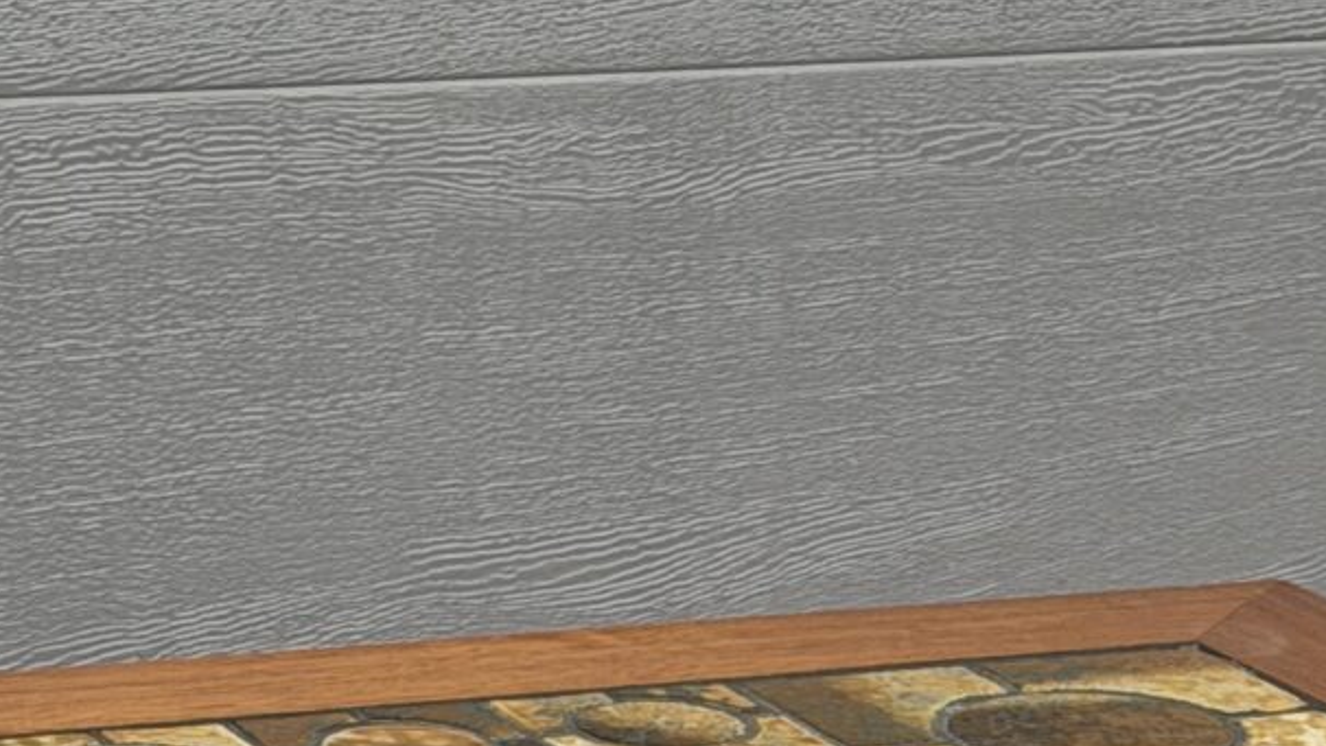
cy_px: 1945
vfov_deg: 5.3
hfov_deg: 9.7
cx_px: 893
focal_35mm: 221
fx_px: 7771
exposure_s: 1/396
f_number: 1.78
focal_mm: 6.76
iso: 64
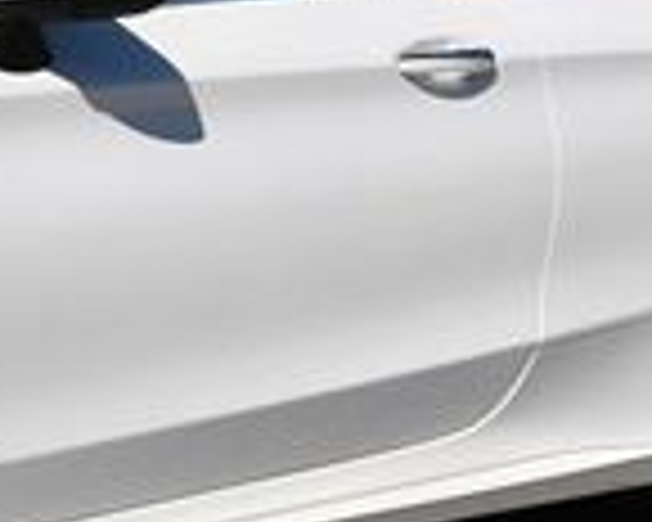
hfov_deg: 10.3
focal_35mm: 182
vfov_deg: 8.5
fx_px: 3512
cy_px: 32
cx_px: -283
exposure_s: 1/400
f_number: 10
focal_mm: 22
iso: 100
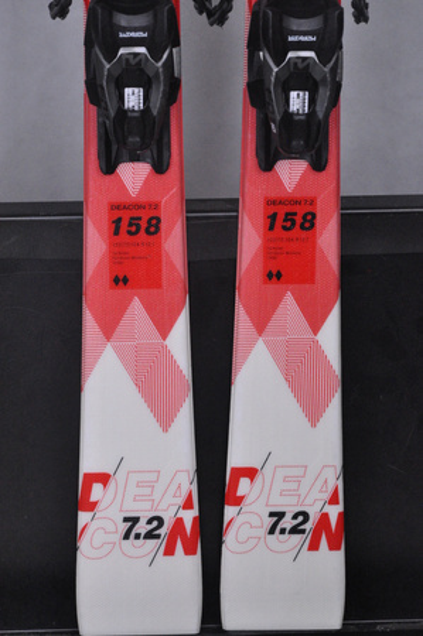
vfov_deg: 17.1
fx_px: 2120
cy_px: 318
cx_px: 212
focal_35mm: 120
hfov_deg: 11.4
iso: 3200
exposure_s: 1/125
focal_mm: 80
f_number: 9.5
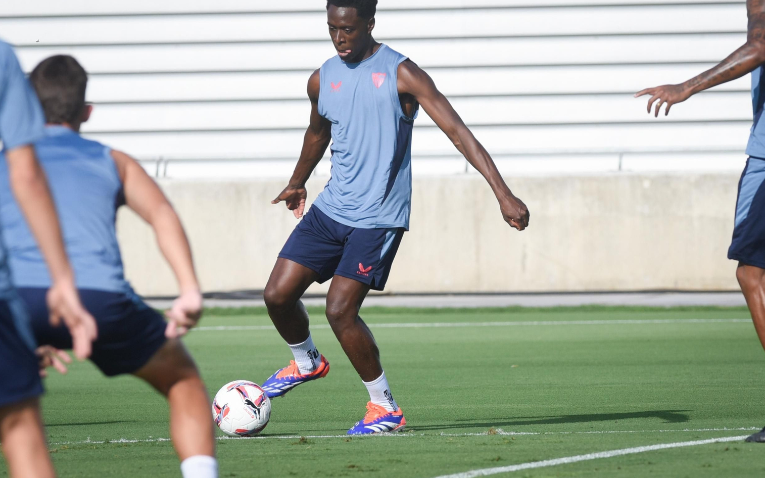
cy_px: 211
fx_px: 6734
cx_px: 381
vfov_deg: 4.1
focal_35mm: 323
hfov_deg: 6.5
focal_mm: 300
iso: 200
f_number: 4
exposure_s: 1/1600
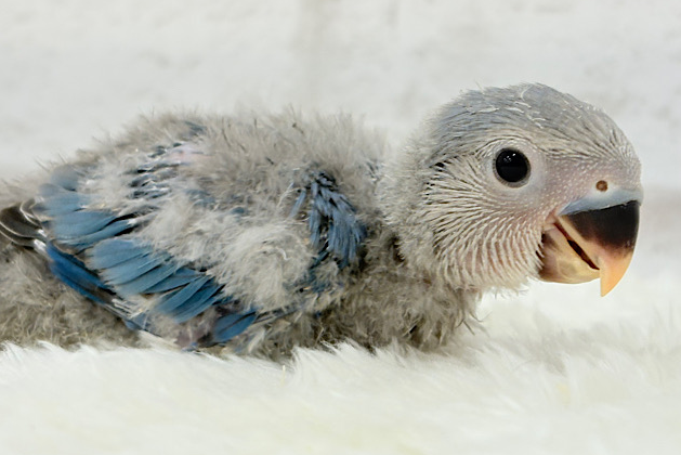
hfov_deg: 36.2
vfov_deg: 24.6
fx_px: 1041
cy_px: 206
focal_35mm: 55
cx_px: 345
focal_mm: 5.96
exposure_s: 1/50
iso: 50
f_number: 1.6
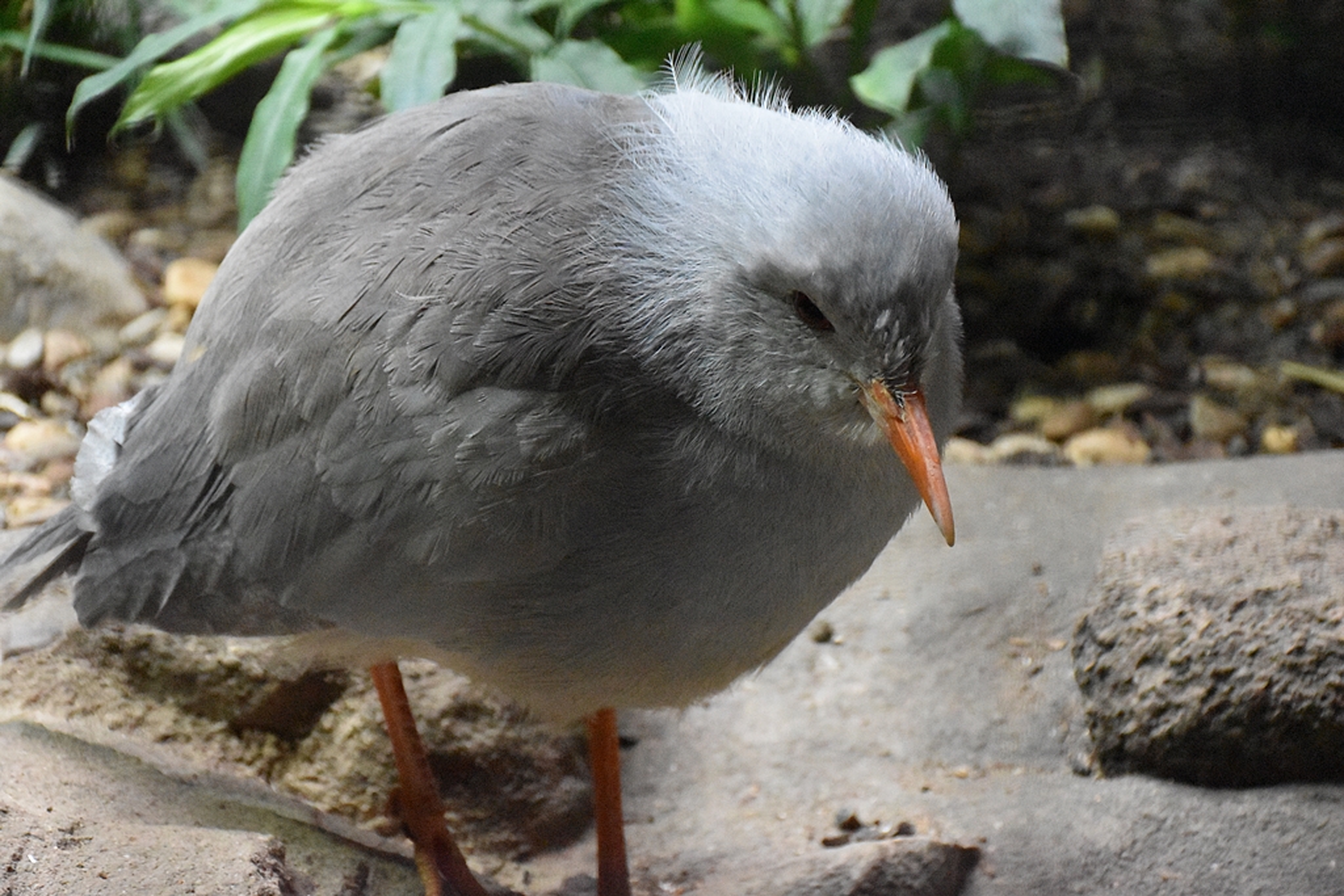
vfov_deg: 13.8
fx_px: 3696
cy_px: 448
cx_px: 672
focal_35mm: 99
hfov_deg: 20.6
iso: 12800
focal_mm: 66
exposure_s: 1/100
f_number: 5
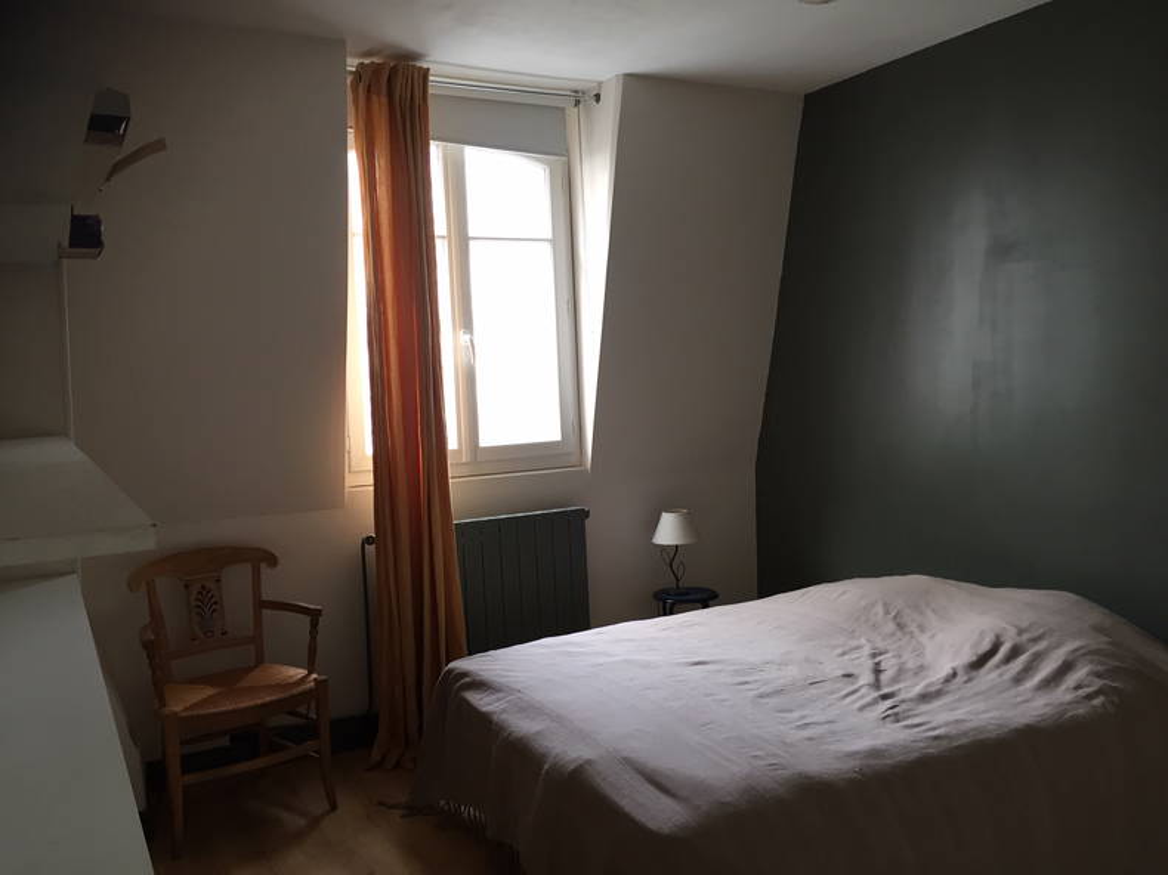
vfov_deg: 48.2
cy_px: 438
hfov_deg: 61.7
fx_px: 978
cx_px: 584
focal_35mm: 29
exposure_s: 1/33
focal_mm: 4.15
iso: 80
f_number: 2.2
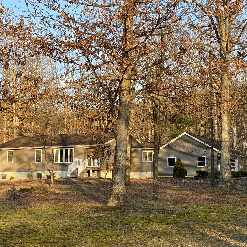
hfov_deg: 23.1
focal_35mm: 75
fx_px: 605
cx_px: 123
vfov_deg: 23.0
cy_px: 104
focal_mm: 6
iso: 20
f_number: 2
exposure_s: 1/218
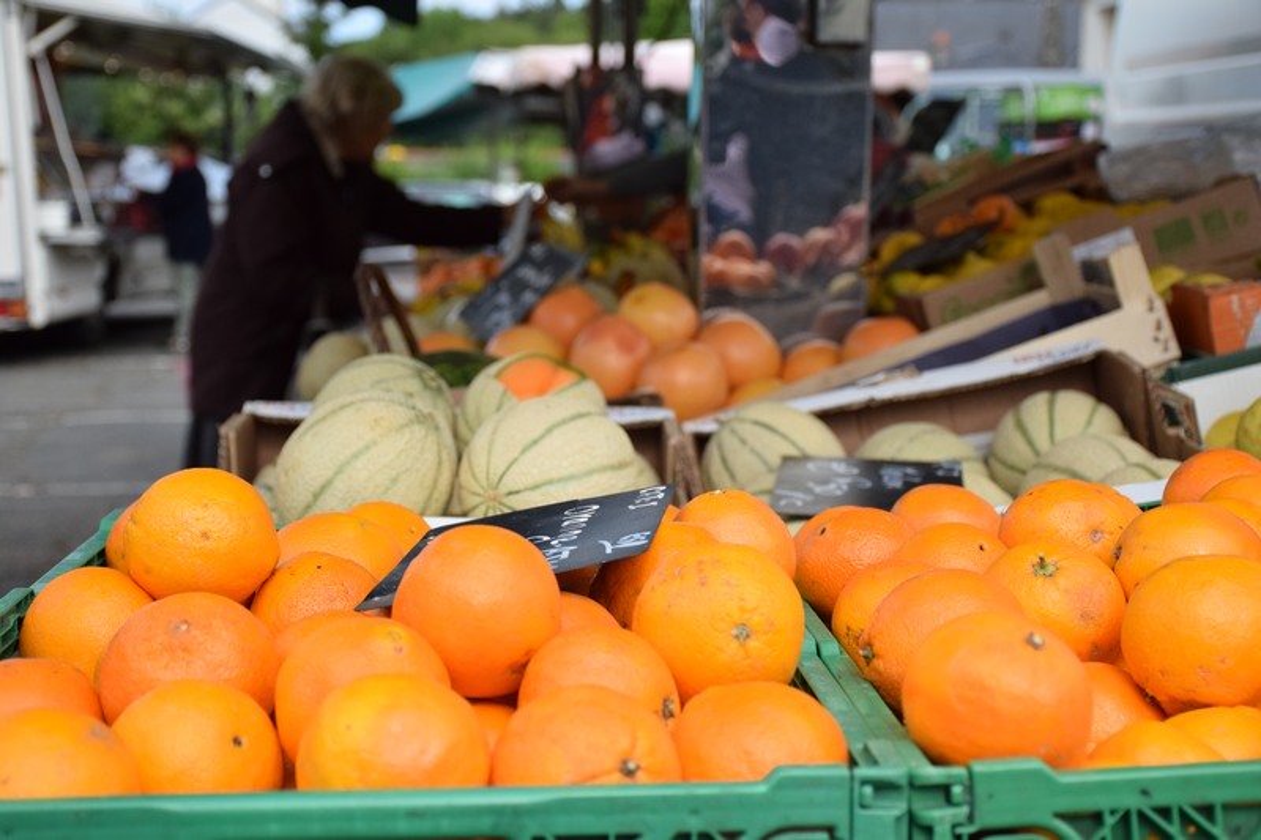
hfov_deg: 33.4
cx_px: 630
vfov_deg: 22.6
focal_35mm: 60
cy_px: 420
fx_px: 2101
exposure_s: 1/4000
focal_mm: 40
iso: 1000
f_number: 4.5
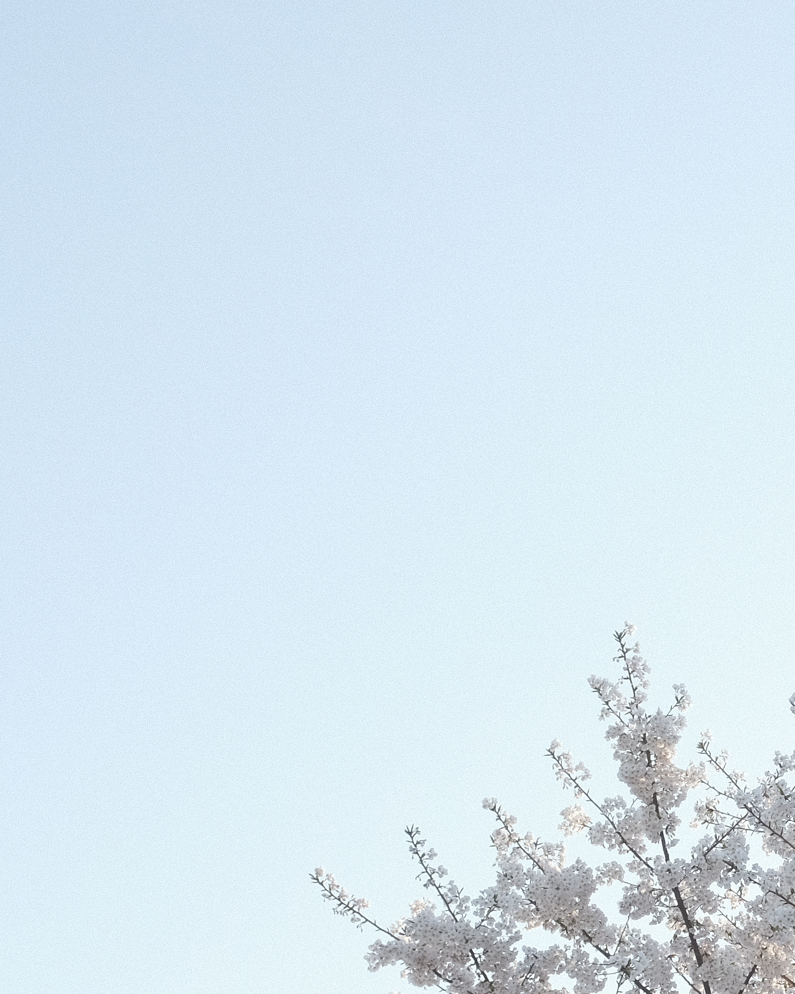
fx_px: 3059
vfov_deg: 18.2
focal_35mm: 104
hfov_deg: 14.4
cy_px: 887
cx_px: 915
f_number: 5
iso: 400
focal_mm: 27.4
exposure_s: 1/350
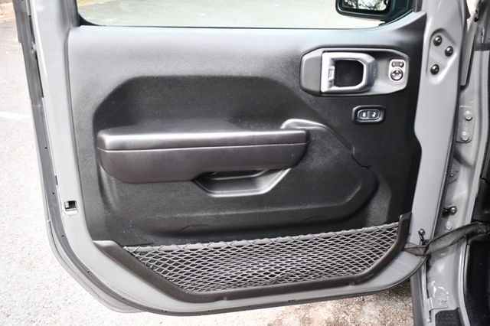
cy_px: 163
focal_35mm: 36
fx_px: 490
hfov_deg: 53.2
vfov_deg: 36.8
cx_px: 245
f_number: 3.8
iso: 800
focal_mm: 24
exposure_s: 1/200
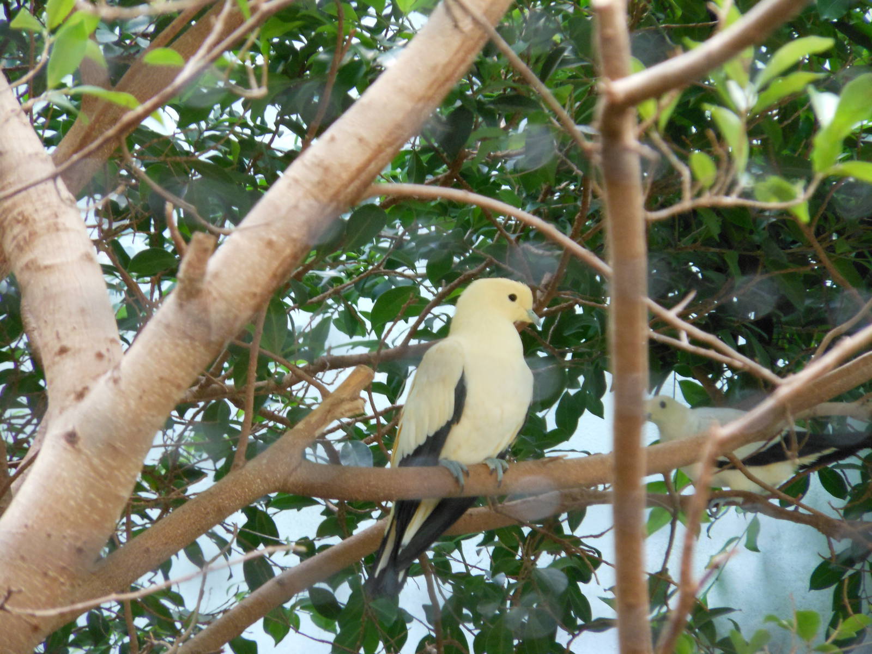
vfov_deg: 7.6
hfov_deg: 10.1
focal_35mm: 196
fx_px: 4937
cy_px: 327
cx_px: 436
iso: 400
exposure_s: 1/30
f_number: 5.6
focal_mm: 35
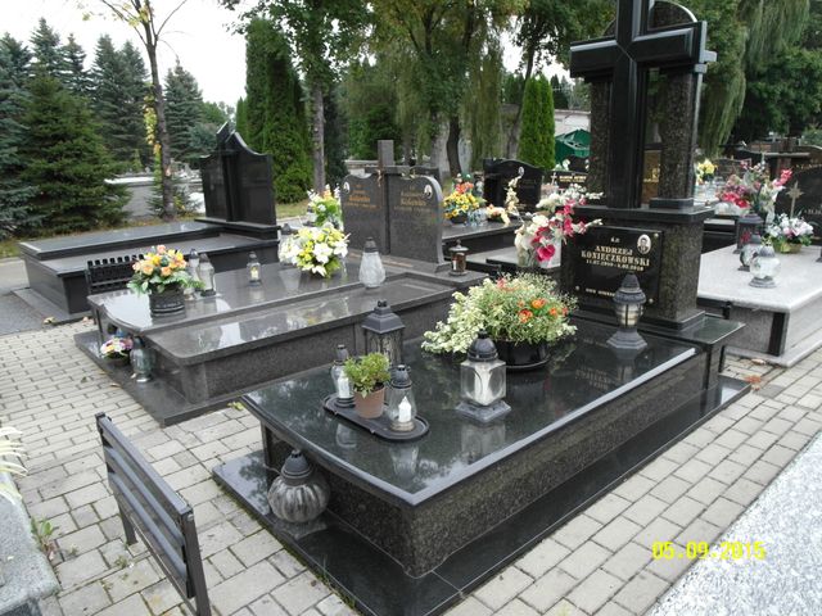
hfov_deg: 71.6
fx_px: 570
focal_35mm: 24
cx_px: 411
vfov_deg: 56.8
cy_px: 308
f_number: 3.4
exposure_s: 1/90
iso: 100
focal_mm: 5.2
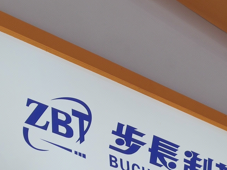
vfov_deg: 13.0
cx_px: 99
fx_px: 748
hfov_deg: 17.3
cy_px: 114
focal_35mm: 114
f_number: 1.75
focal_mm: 4.75
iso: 112
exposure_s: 1/374
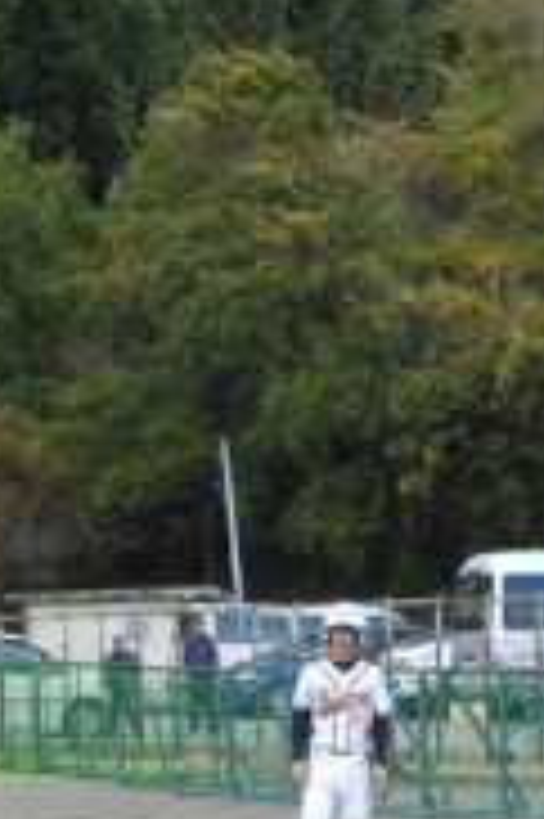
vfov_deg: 9.2
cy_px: 882
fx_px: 5064
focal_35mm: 223
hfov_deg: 6.1
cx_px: 742
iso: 100
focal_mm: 11.6
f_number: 4.2
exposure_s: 1/100
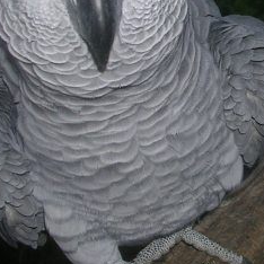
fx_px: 880
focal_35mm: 102
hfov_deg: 16.8
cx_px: 248
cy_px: 63
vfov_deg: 17.0
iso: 50
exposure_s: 1/60.1
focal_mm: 5.8
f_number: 2.8
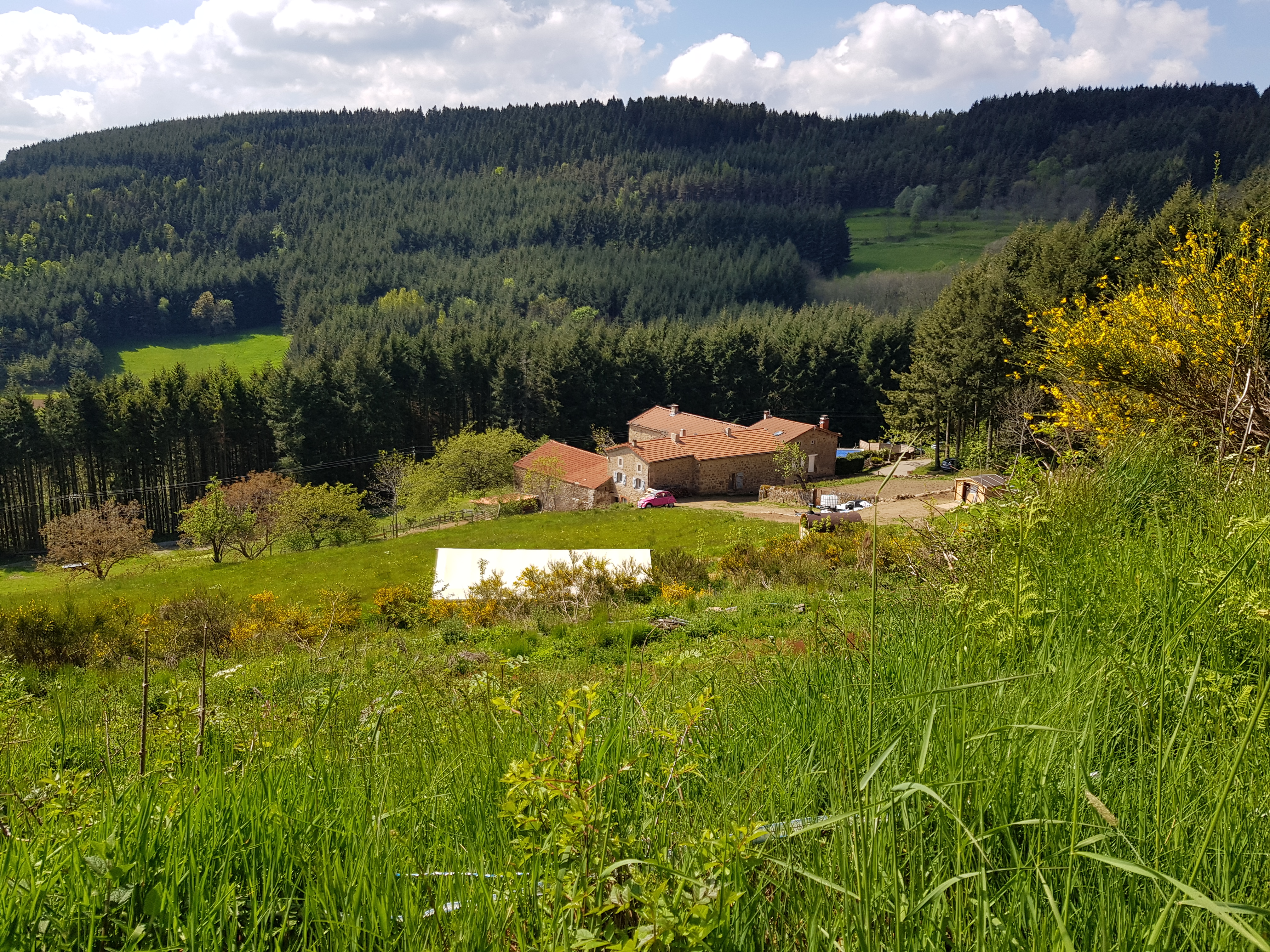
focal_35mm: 26
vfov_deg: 53.1
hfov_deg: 67.3
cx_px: 635
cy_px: 476
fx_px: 954
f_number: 1.7
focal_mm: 4.2
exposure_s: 1/1888
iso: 40
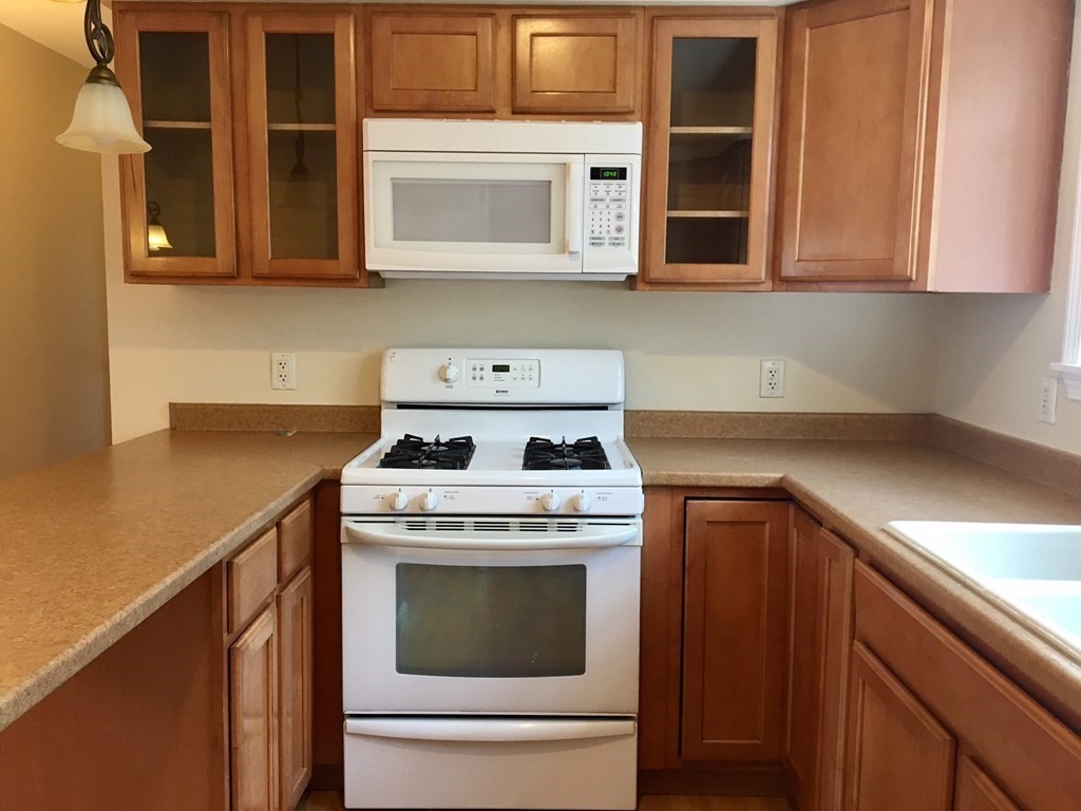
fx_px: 906
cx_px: 540
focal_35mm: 29
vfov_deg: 48.2
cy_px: 406
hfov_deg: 61.7
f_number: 2.2
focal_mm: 4.15
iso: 80
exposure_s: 1/30
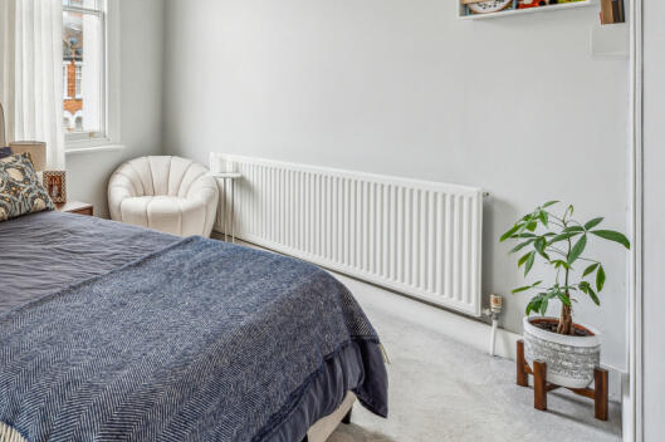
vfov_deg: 40.8
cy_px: 99
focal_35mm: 31
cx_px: 52
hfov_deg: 52.1
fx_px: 572
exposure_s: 1/15
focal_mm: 16
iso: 400
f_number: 11
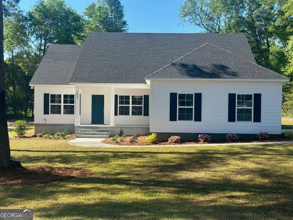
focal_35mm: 48
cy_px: 110
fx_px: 406
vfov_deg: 30.3
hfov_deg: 39.7
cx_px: 146
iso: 80
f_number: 1.78
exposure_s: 1/2469
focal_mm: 6.86
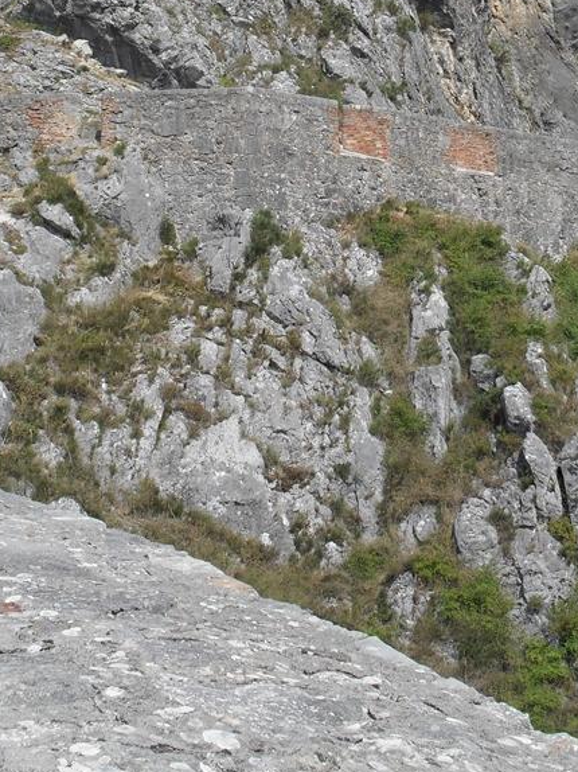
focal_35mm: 61
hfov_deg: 24.0
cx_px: 300
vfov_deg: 30.8
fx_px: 1359
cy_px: 140
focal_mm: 6.3
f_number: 8.4
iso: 100
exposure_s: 1/350
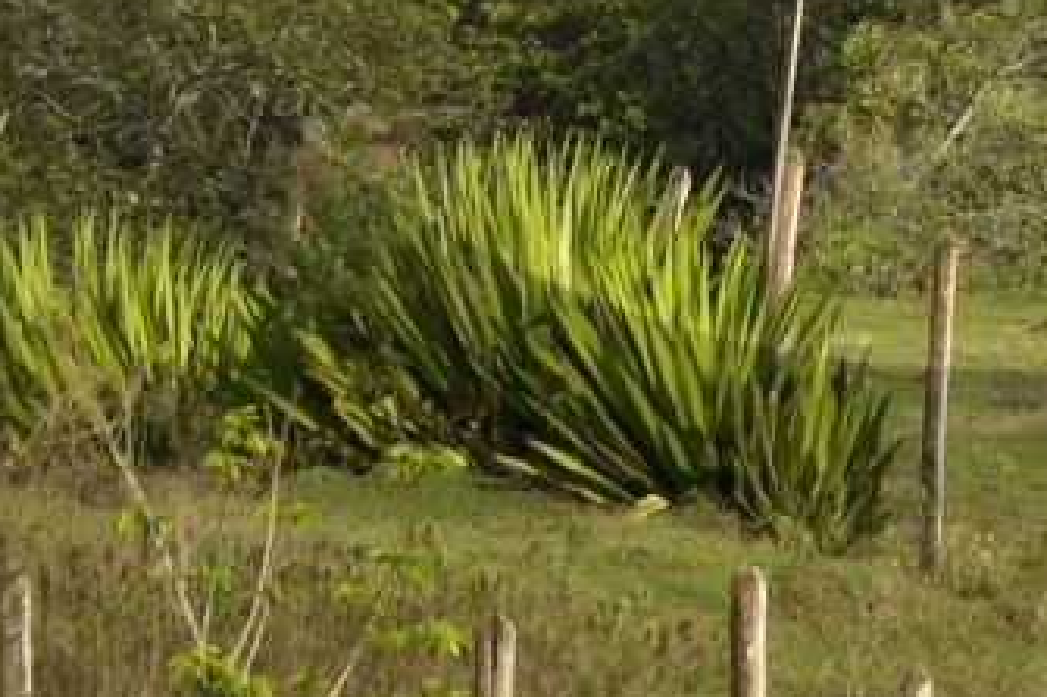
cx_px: 997
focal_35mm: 1217
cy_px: -775
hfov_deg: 1.7
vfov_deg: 1.1
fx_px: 35375
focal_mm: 170
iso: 100
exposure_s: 1/160
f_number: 6.3
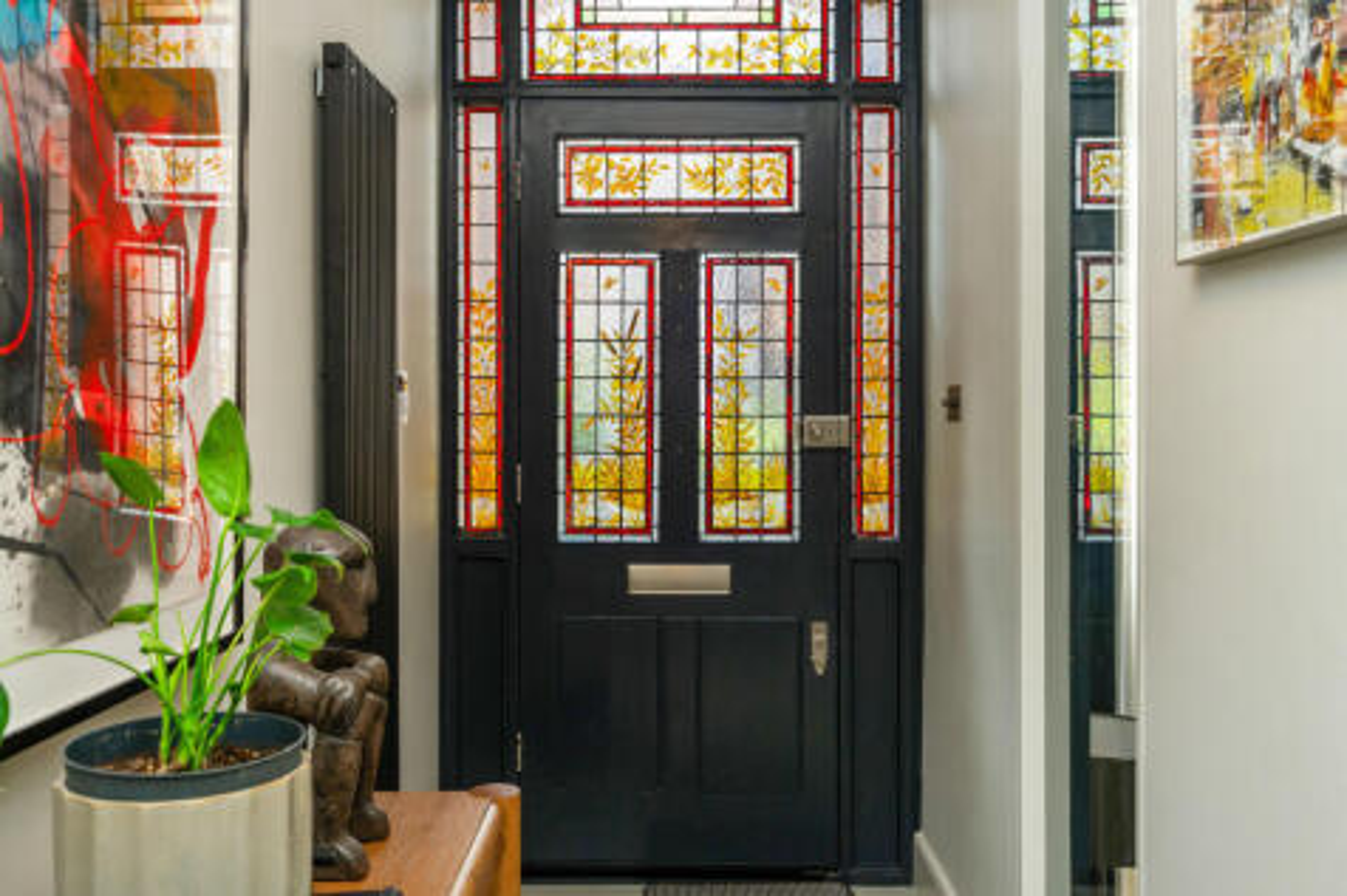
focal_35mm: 33
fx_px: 1234
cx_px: 674
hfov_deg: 57.2
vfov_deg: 39.9
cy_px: 448
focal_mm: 33
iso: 400
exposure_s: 1/25
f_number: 8
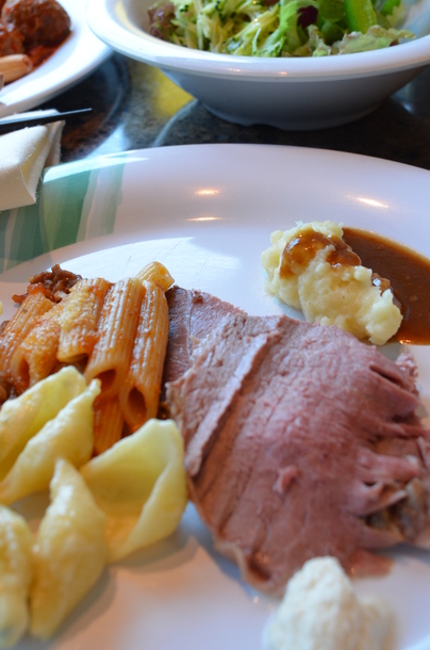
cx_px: 175
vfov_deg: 35.6
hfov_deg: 24.0
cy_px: 271
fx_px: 1008
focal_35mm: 56
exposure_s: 1/60
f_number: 6.3
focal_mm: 26
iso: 400
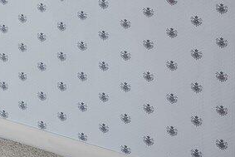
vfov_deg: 9.8
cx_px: -566
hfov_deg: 9.7
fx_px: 803
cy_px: -218
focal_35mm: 123
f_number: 7.1
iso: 125
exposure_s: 4
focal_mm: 17
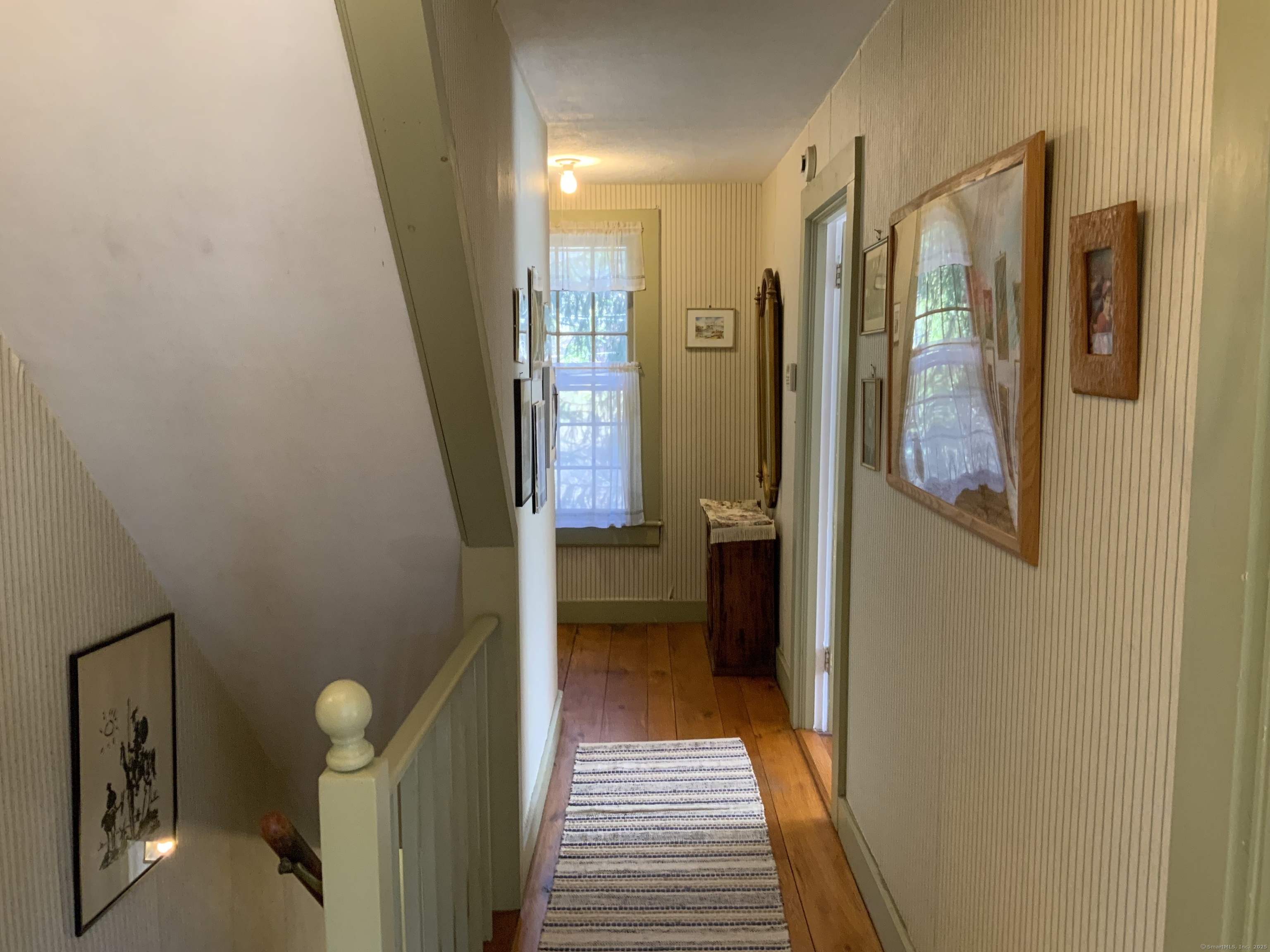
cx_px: 635
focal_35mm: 29
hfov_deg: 61.7
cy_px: 476
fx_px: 1064
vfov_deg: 48.2
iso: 200
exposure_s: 1/60
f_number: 1.8
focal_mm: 3
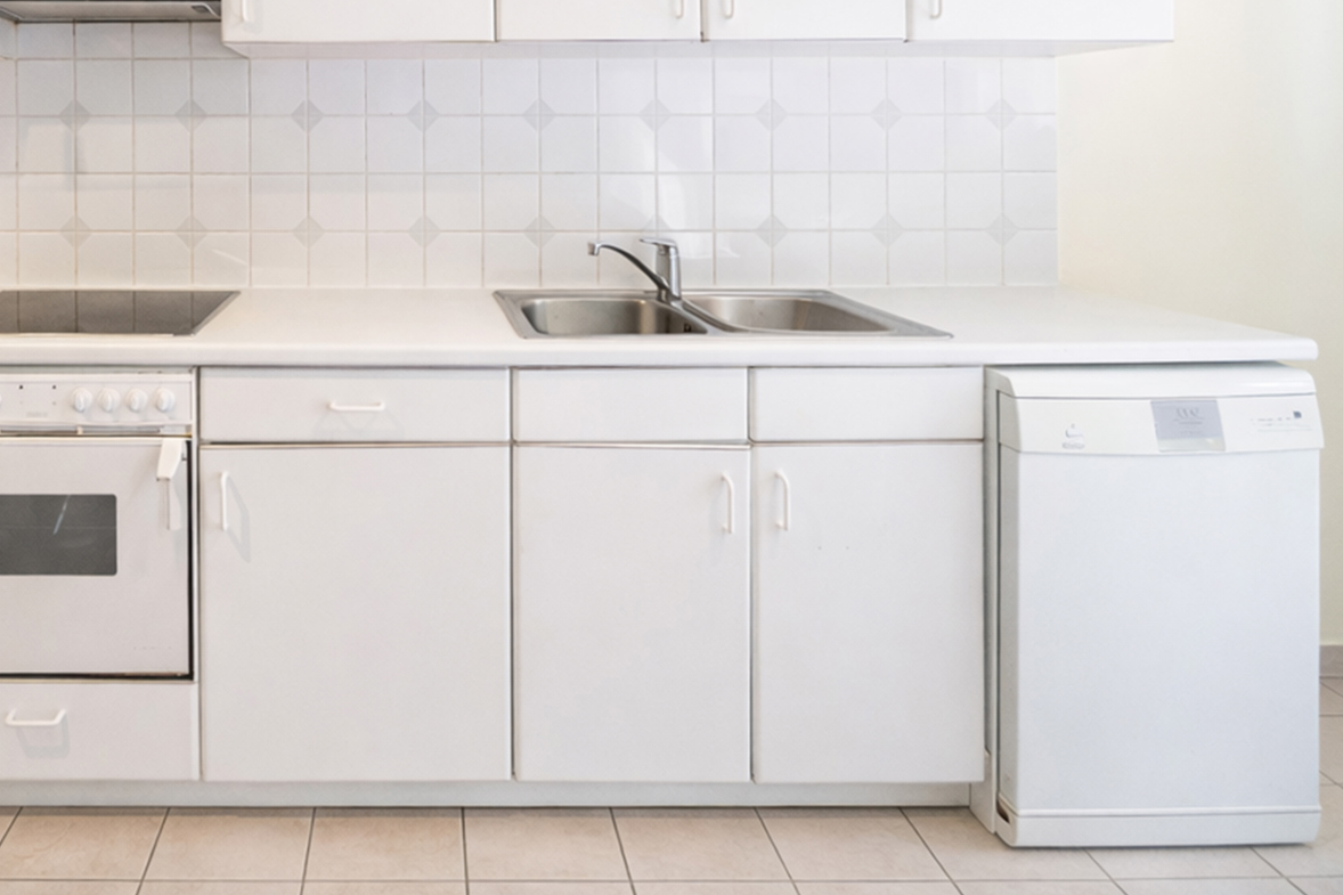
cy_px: 140
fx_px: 821
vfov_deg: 52.3
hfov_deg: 74.6
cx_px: 388
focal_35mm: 22
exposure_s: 1/125
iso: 500
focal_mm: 12
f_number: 4
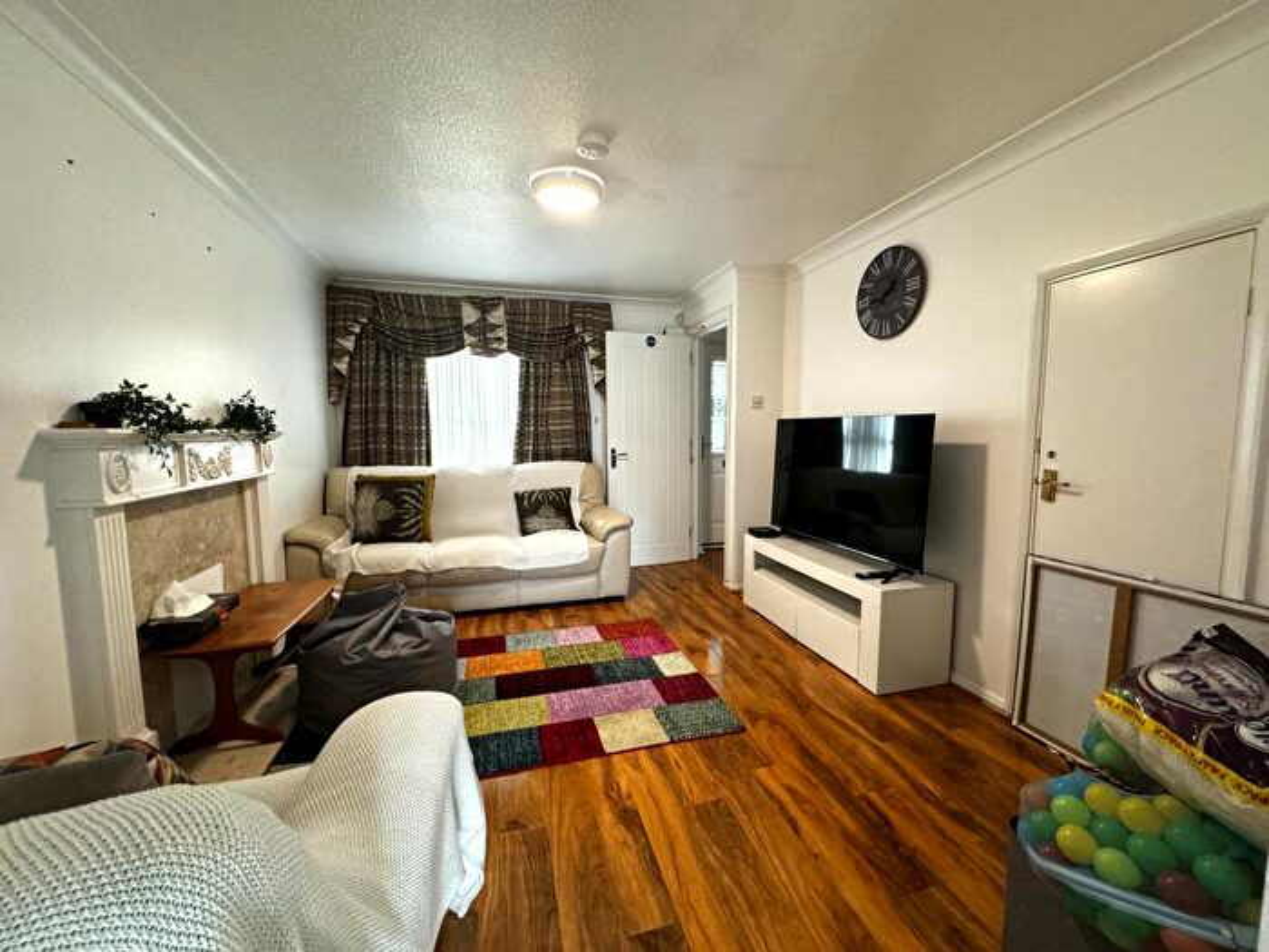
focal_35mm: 14
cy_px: 476
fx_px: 513
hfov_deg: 102.1
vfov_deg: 85.7
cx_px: 634
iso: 400
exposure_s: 1/50
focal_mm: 2.22
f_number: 2.2
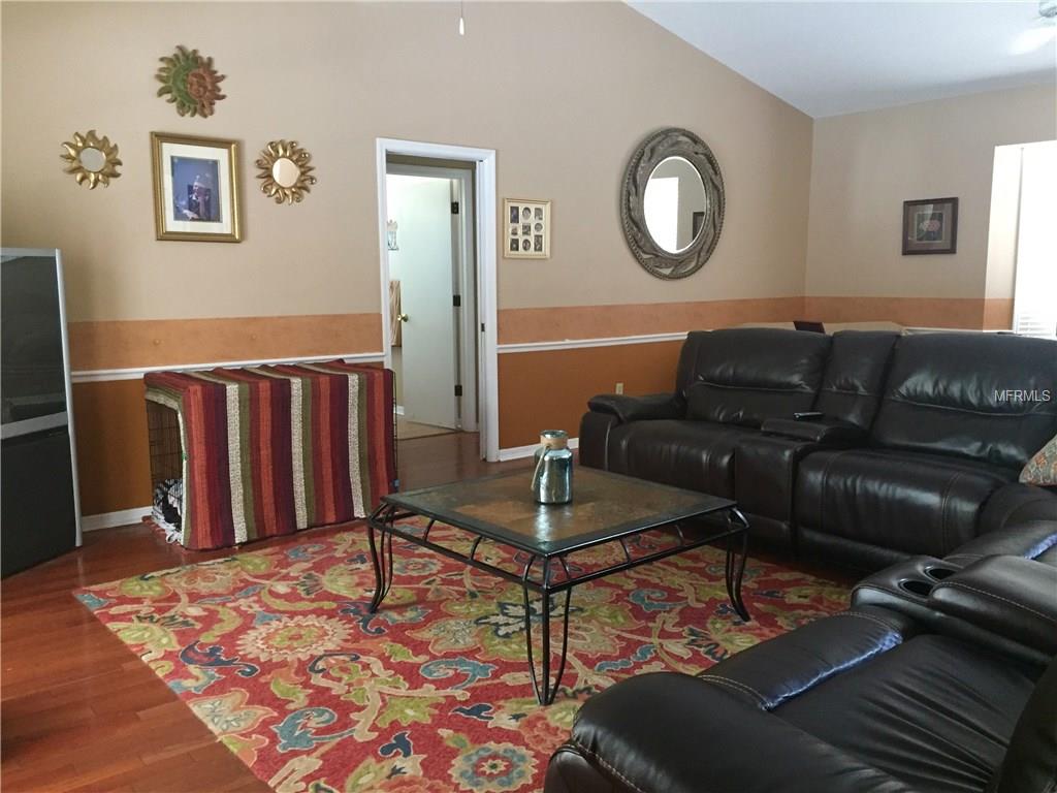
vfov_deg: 48.2
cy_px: 396
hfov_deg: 61.7
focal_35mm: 29
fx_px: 886
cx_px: 528
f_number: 2.2
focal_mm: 4.15
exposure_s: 1/15
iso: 250
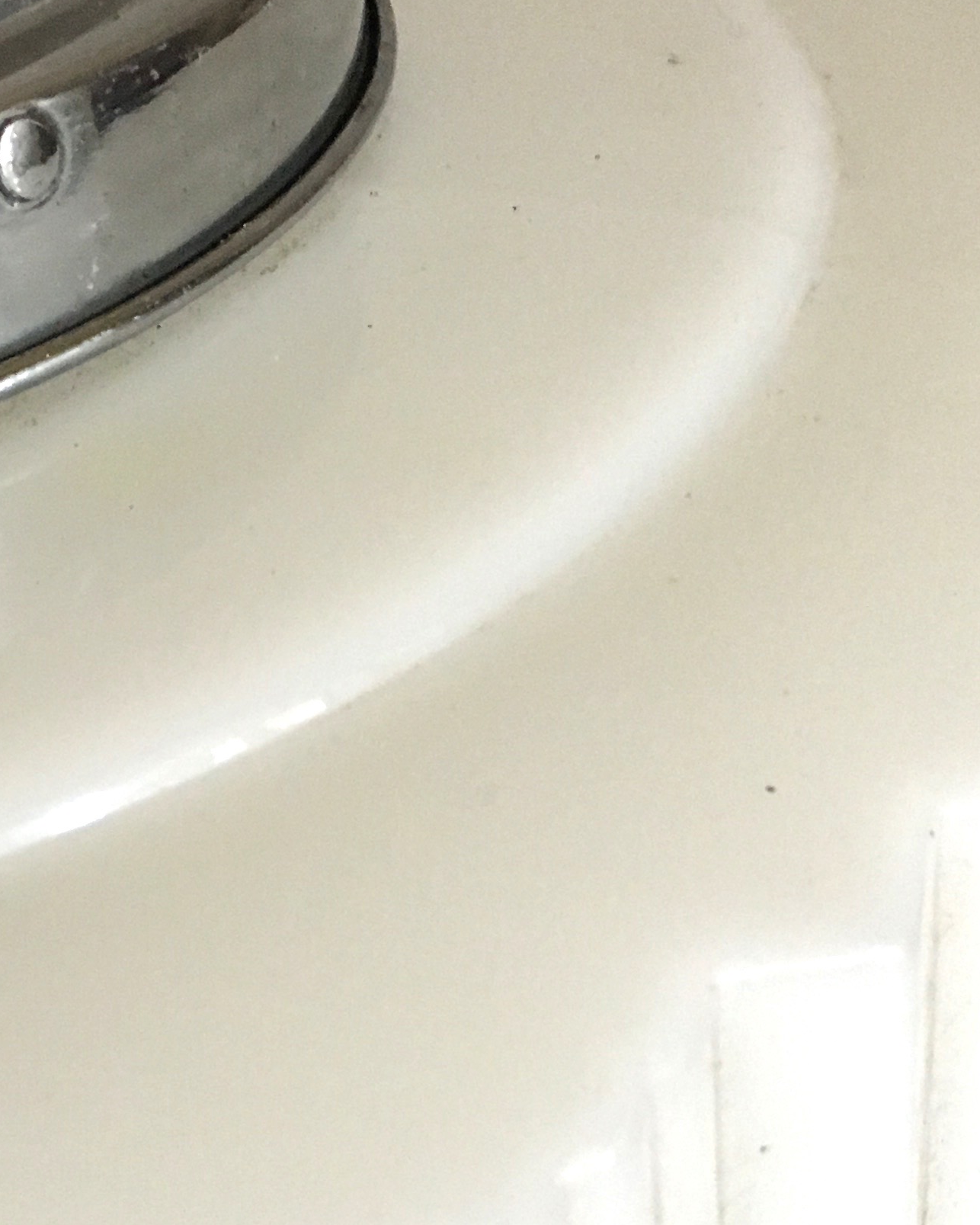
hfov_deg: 21.5
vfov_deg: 26.0
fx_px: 2574
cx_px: 381
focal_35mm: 71
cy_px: 1059
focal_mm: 4.15
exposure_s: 1/30
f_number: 2.2
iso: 125
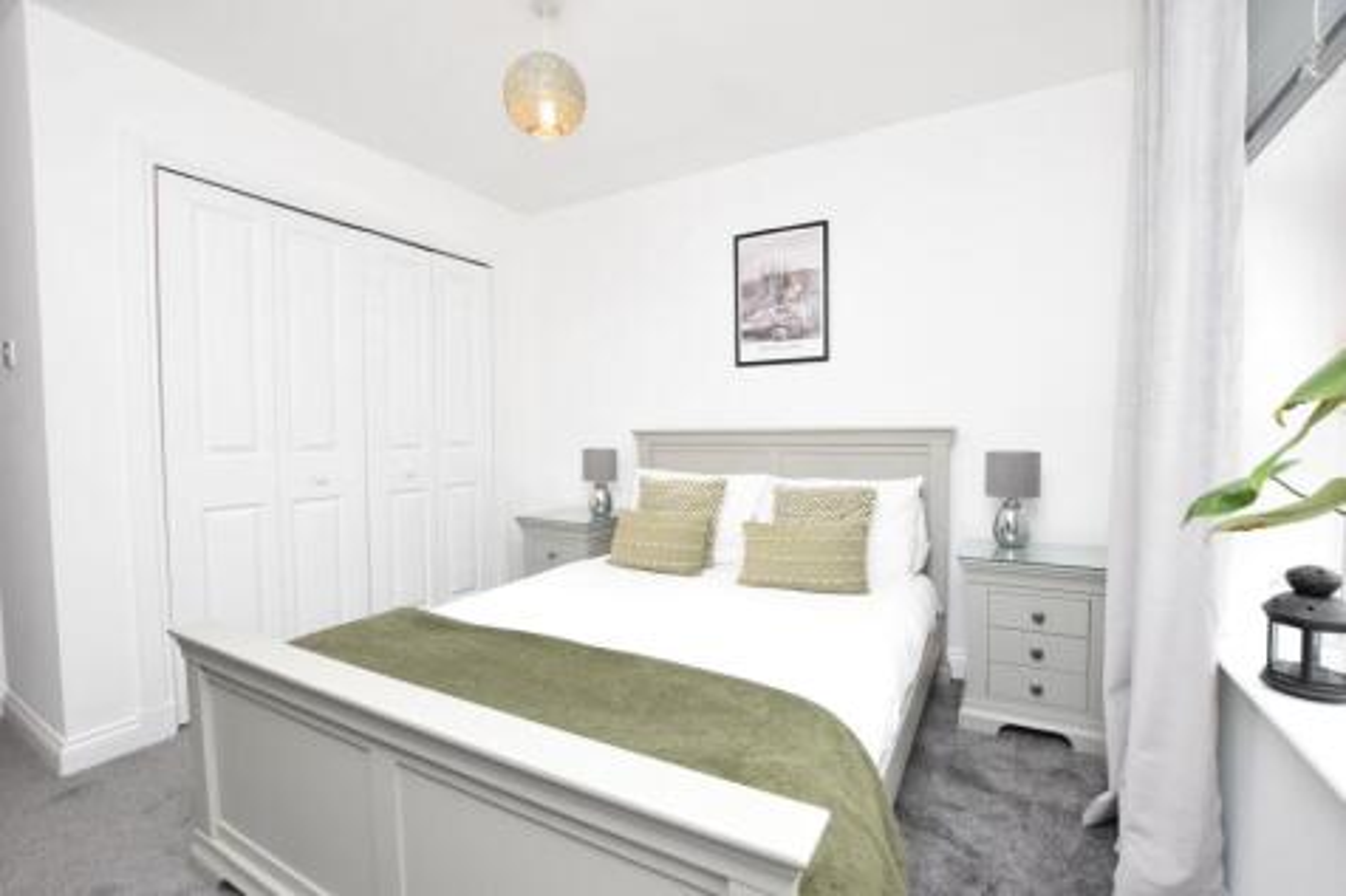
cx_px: 673
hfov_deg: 100.4
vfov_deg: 77.3
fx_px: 561
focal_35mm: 15
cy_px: 448
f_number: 5.6
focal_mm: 10
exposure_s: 1/125
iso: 800
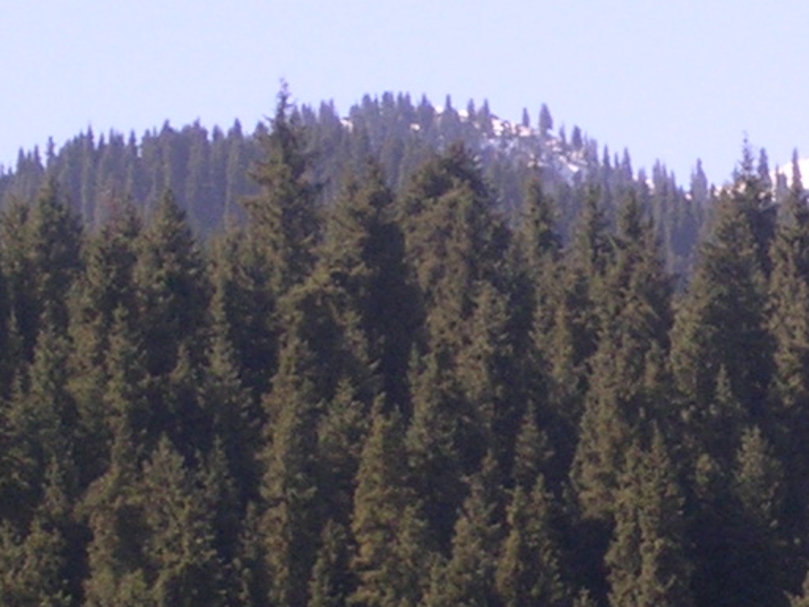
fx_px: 10730
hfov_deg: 4.3
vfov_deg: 3.2
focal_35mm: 459
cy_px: 333
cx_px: 1132
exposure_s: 1/191
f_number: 4.9
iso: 50
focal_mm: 17.4
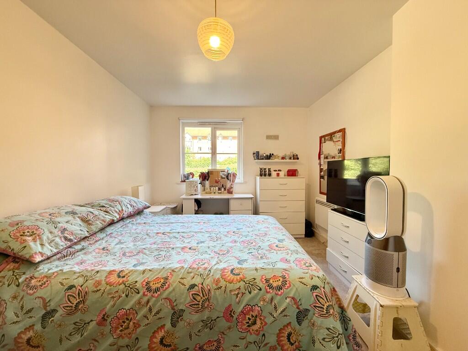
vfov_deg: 85.7
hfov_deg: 102.1
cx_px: 234
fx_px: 189
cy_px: 176
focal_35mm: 14
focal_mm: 2.22
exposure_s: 1/100
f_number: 2.2
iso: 320
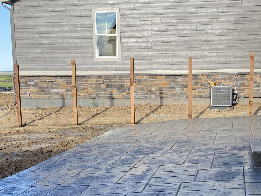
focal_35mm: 67
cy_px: 163
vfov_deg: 21.6
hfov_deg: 28.9
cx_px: 165
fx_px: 505
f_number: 1.8
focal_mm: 4.25
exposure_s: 1/1063
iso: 32
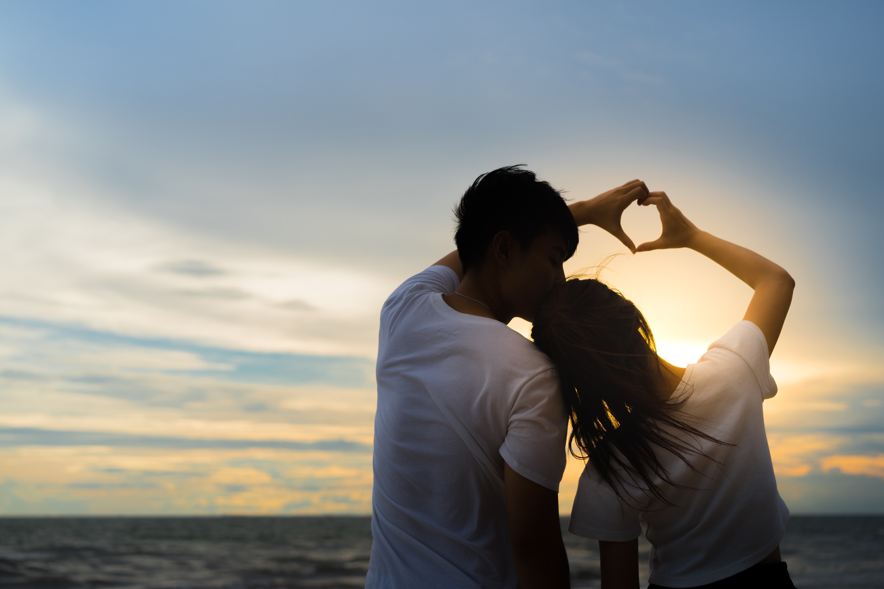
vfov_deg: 24.6
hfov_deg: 36.3
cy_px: 294
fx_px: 1350
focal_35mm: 55
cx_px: 442
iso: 100
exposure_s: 1/1000
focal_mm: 55
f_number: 4
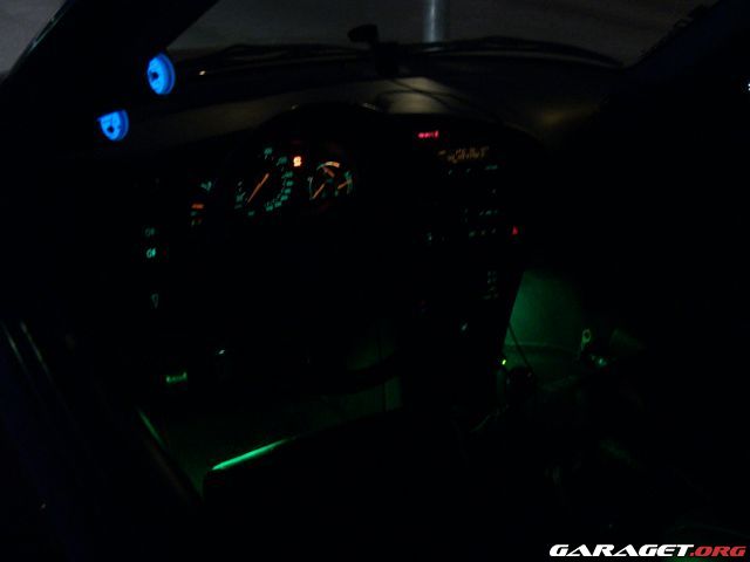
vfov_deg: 37.7
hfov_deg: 49.0
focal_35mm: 38
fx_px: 823
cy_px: 281
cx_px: 375
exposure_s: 1/8
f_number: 2.8
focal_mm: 7.9
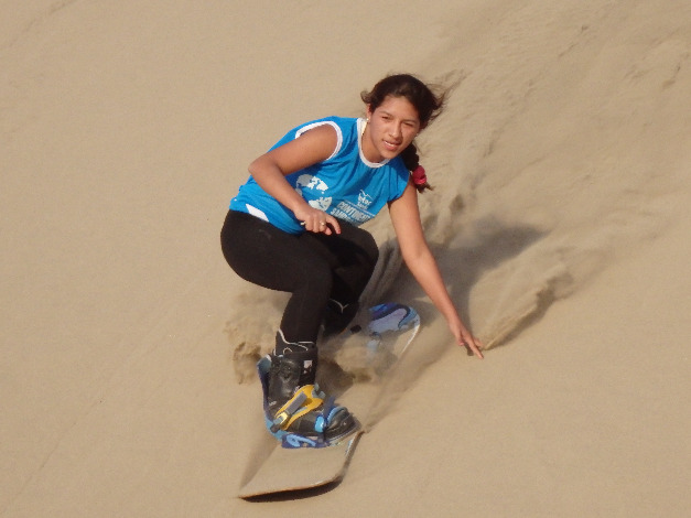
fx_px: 2794
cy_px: 259
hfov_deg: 14.1
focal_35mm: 140
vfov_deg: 10.6
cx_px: 346
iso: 800
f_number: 5.9
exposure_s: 1/2000
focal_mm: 25
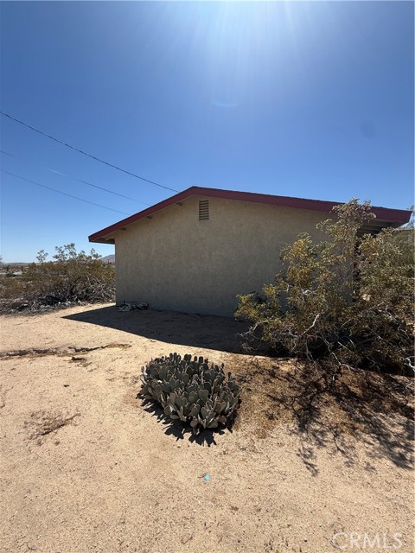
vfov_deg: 102.1
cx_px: 208
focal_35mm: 14
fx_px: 224
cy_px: 276
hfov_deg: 85.7
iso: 50
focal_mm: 2.22
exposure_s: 1/1698
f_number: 2.2
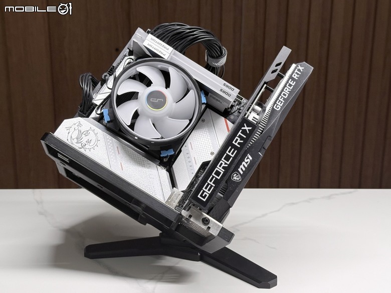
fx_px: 542
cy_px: 146
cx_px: 196
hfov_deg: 39.7
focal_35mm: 48
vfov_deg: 30.3
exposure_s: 1/60
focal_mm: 6.76
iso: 64
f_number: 1.78
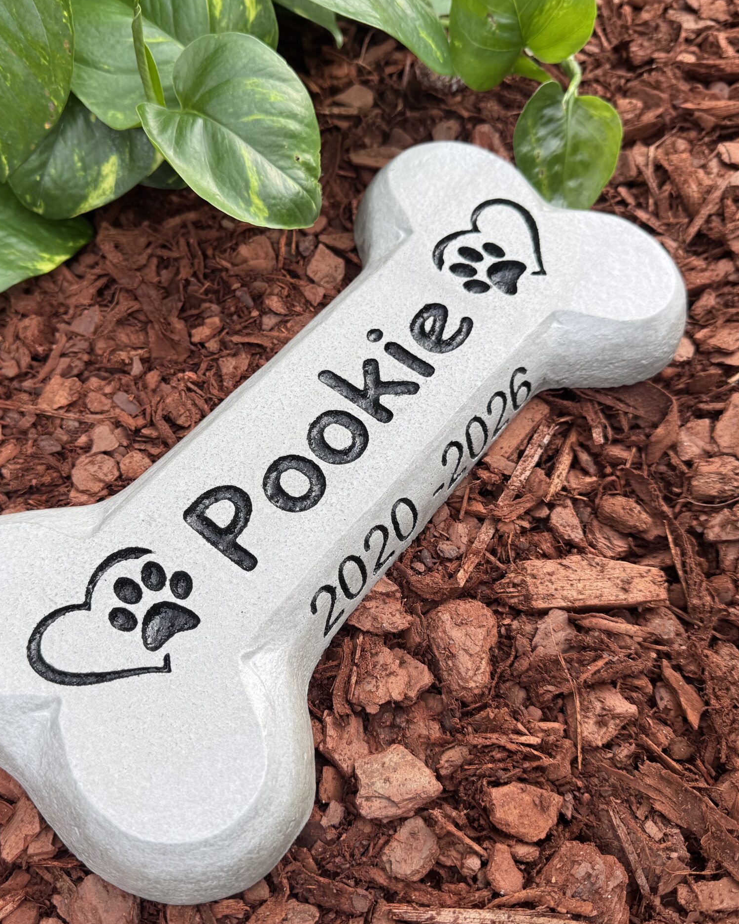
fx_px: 875
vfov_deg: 55.7
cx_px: 328
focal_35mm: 32
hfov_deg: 45.7
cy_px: 458
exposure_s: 1/627
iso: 80
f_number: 1.78
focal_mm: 6.76
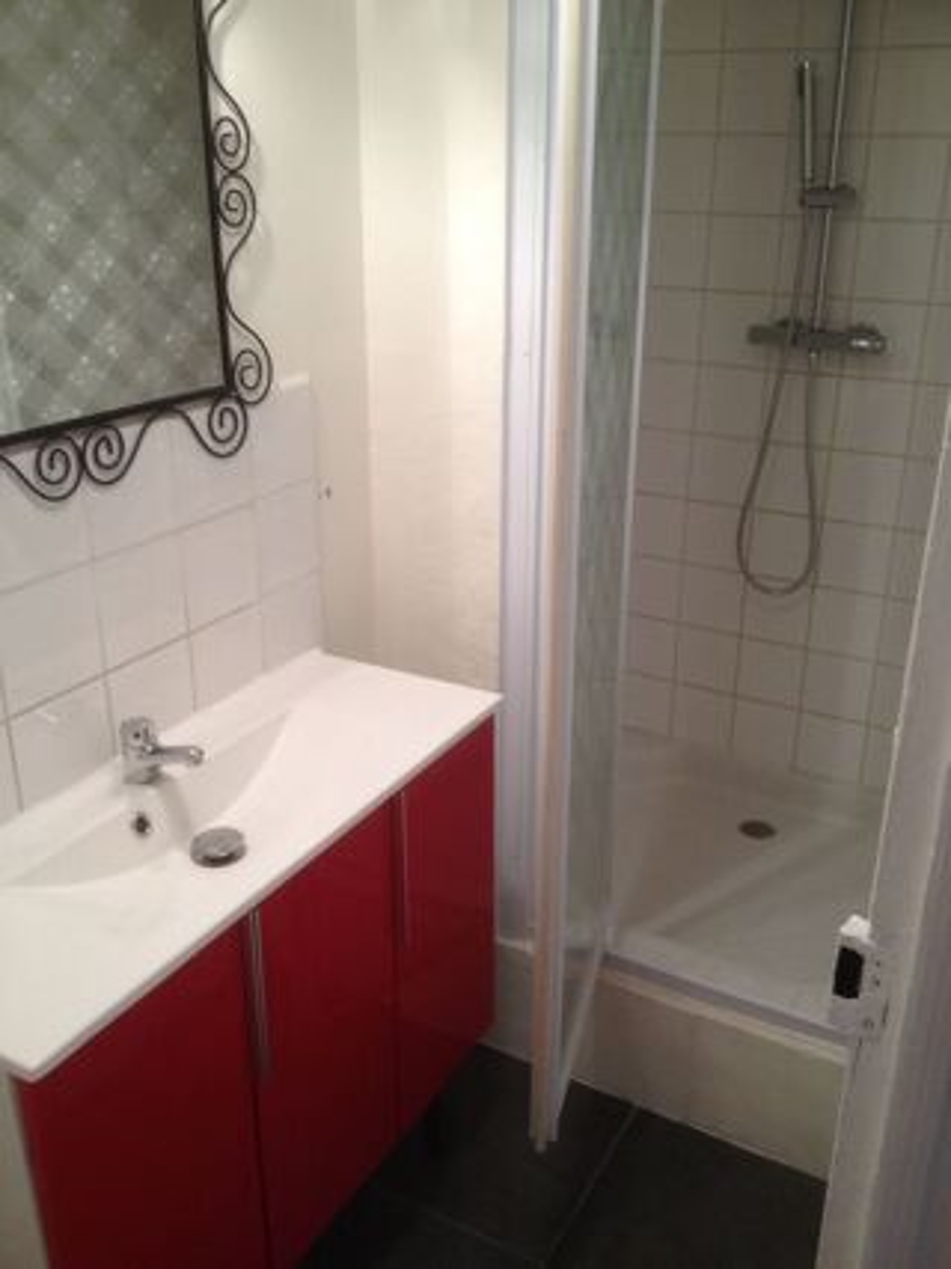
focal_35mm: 35
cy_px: 634
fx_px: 1283
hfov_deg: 40.7
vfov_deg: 52.6
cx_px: 476
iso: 100
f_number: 2.4
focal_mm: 4.28
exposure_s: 1/20
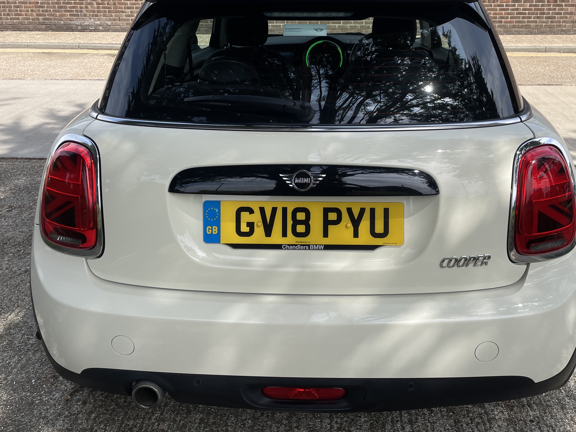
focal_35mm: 34
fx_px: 566
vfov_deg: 41.5
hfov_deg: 53.9
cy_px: 159
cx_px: 315
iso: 32
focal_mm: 4.2
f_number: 1.6
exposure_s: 1/2304
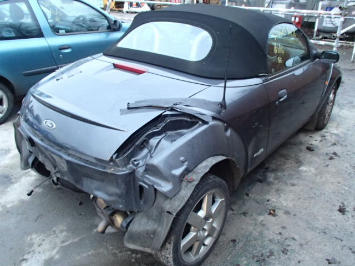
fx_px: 308
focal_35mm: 30
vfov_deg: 46.8
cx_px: 178
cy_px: 133
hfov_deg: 60.0
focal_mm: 5.4
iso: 800
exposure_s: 1/30
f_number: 4.1
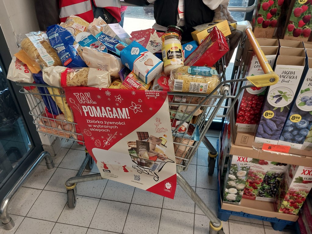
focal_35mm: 30
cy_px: 117
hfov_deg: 60.0
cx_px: 156
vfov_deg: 46.8
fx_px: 270
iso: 64
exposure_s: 1/50
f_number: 1.8
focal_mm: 4.6
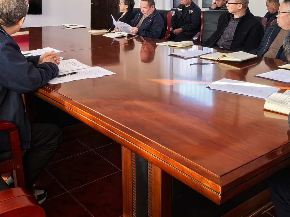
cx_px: 161
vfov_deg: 37.0
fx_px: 310
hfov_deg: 50.1
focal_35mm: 37
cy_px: 36
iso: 100
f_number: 2.2
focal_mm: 1.95
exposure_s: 1/100
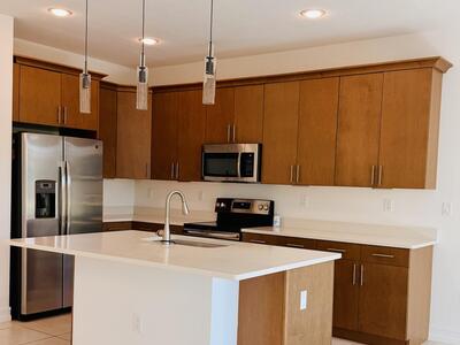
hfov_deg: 71.6
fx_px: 319
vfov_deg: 56.8
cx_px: 230
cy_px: 172
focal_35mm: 24
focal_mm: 6.76
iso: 100
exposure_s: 1/372
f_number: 1.78
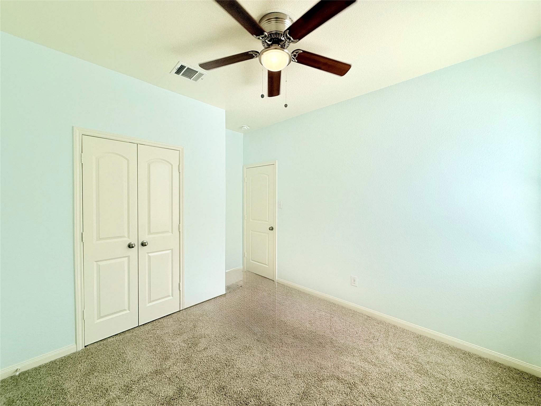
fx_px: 219
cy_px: 203
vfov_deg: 85.7
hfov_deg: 102.1
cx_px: 270
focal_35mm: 14
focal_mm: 2.22
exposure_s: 1/154
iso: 50
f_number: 2.2
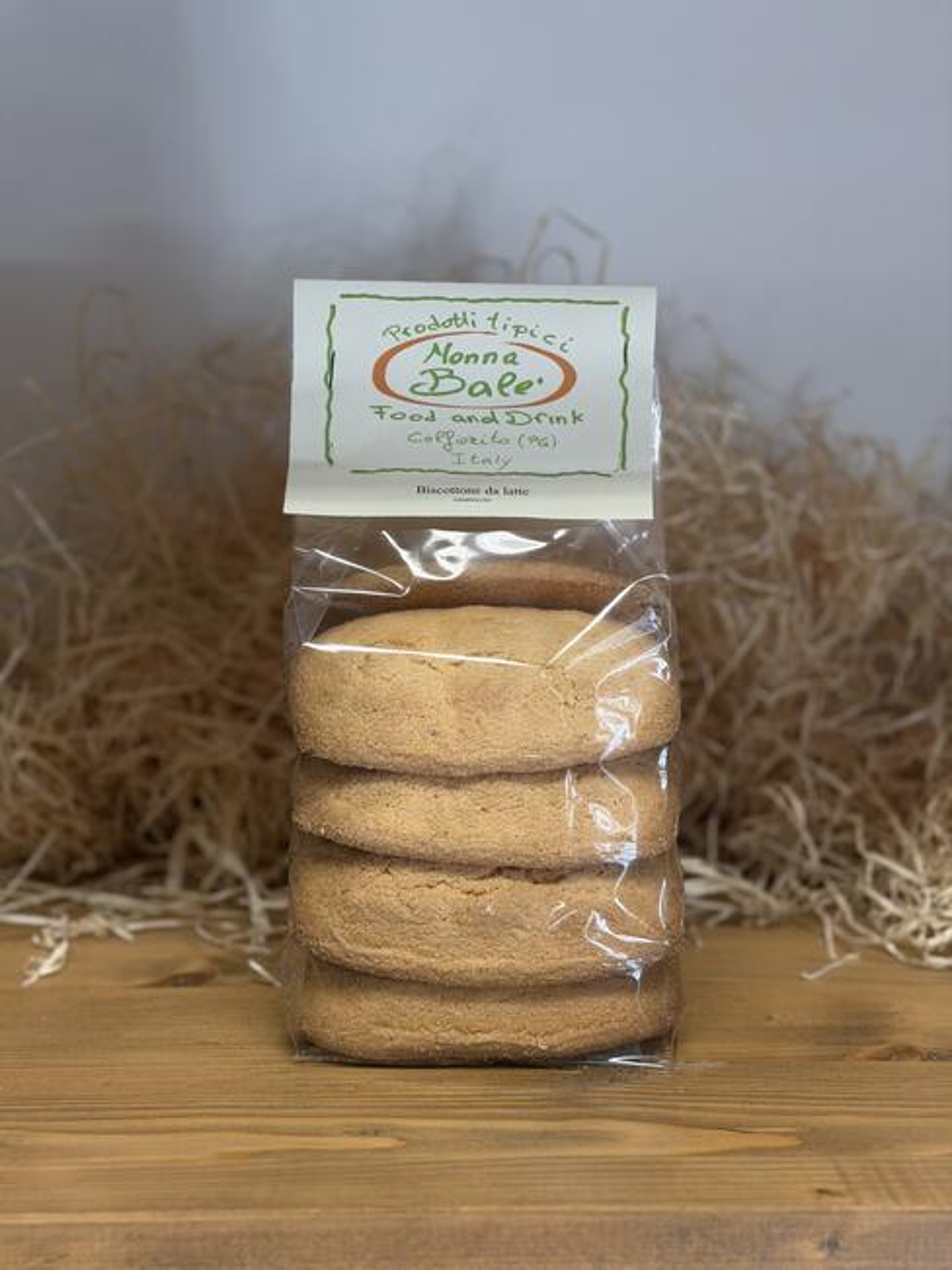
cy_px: 635
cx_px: 476
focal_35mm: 48
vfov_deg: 39.7
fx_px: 1761
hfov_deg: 30.3
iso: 64
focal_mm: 6.76
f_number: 1.78
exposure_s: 1/100
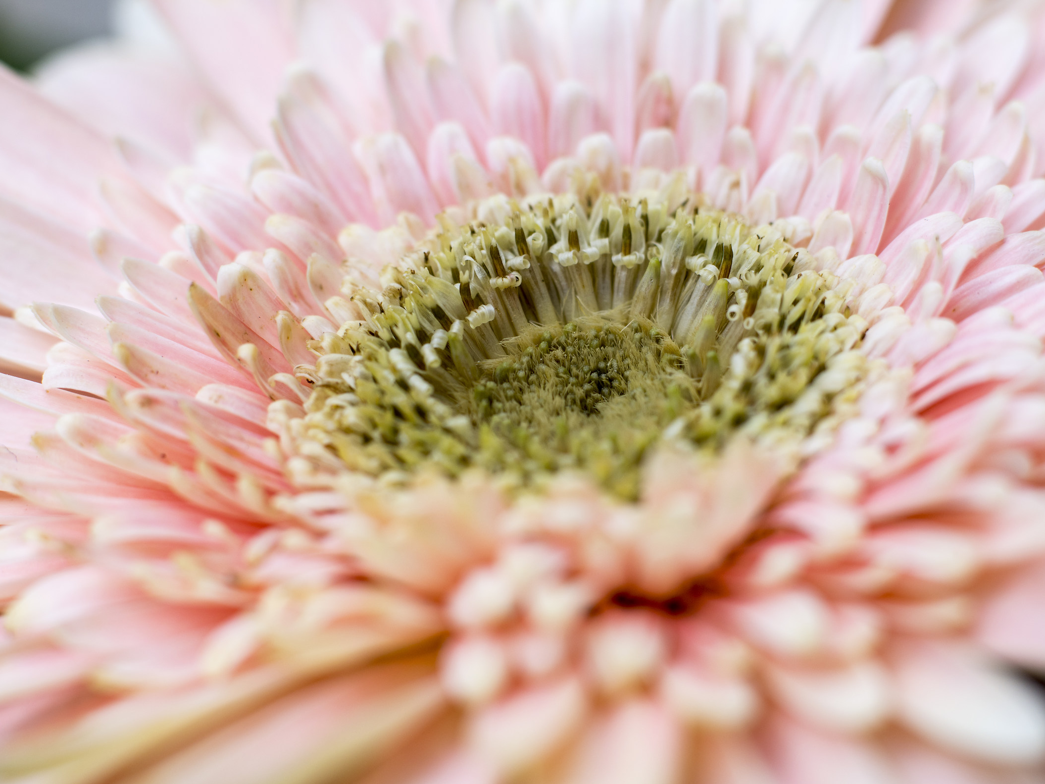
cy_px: 393
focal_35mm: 82
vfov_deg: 18.0
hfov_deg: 23.8
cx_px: 515
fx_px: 2475
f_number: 5.6
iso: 320
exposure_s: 1/400
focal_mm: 50
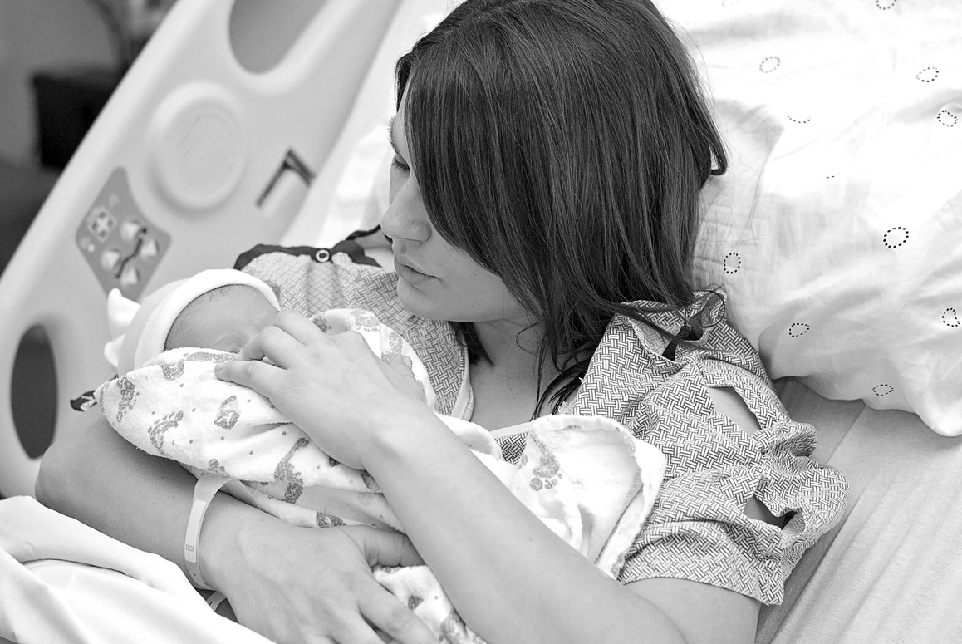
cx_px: 415
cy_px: 290
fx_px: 2301
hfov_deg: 23.6
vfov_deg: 15.9
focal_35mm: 86
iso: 400
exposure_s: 1/200
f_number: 2.8
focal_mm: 50
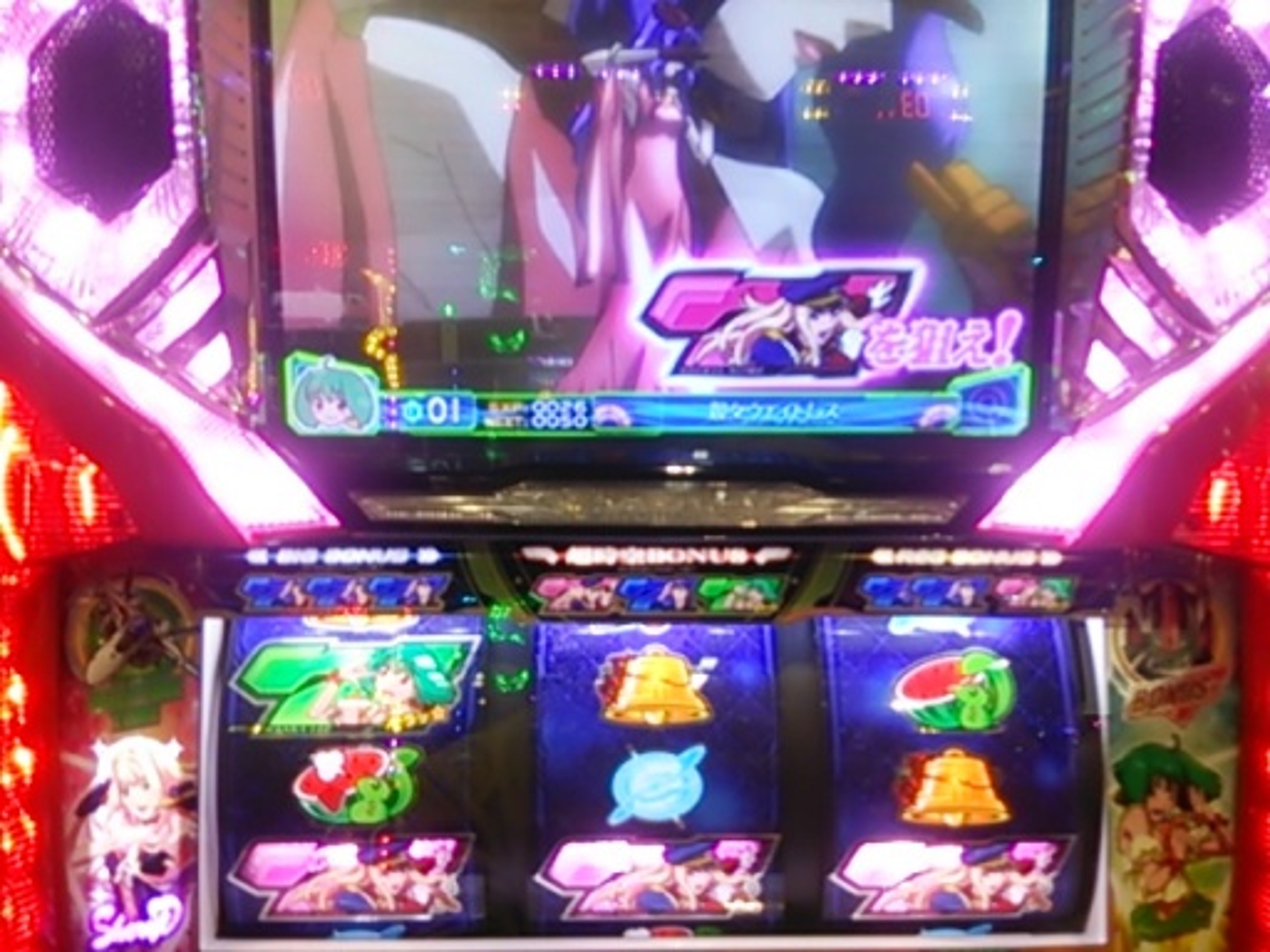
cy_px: 476
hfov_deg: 60.0
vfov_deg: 46.8
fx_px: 1101
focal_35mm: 30
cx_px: 635
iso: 80
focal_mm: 4.06
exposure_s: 1/44
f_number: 1.94
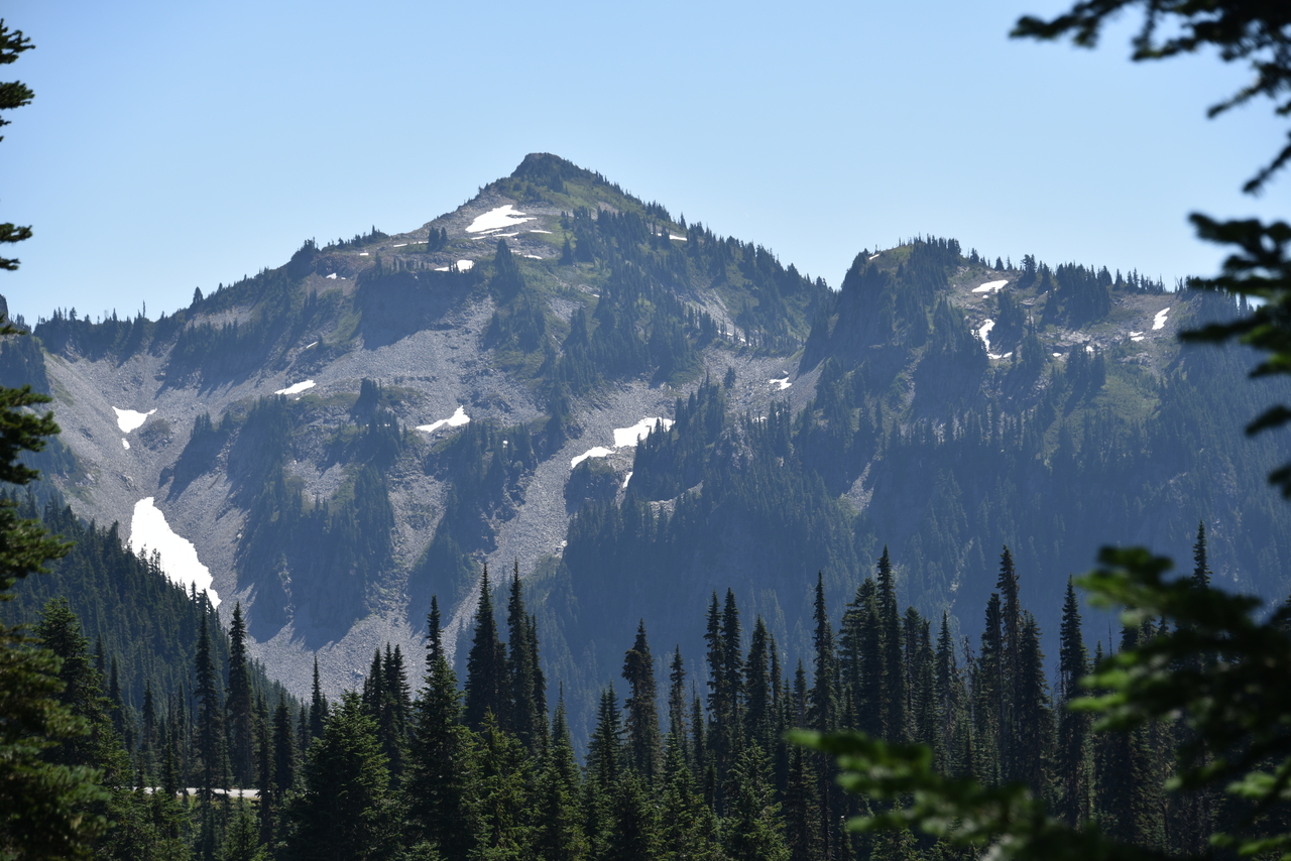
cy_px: 430
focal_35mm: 145
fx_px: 5201
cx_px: 646
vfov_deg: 9.5
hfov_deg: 14.2
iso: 100
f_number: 7.1
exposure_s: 1/320
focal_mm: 145
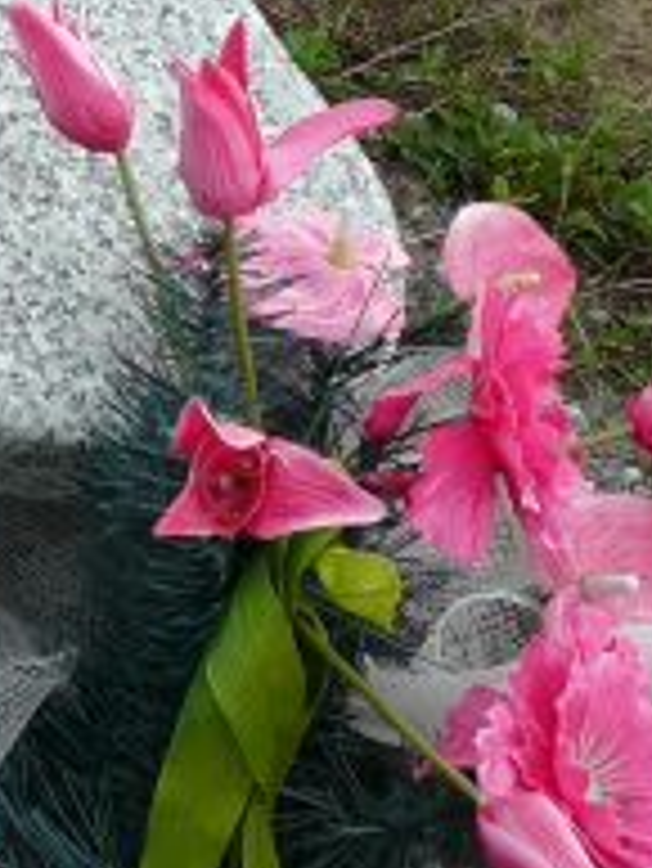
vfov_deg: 16.4
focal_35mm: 116
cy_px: -103
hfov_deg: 12.3
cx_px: -283
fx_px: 2910
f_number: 2.8
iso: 80
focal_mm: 5.2
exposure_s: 1/500
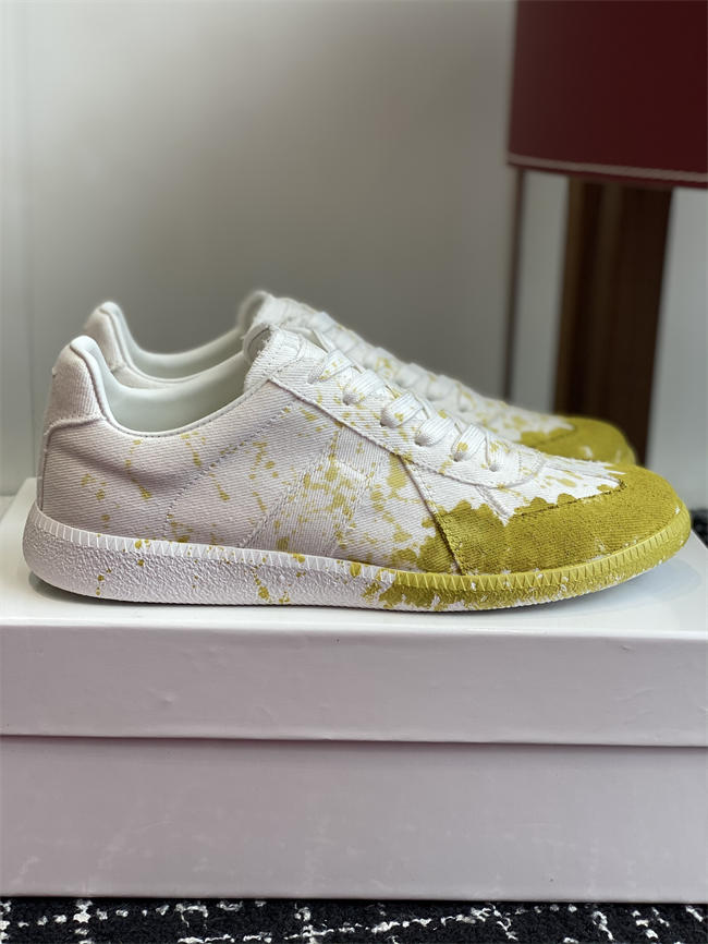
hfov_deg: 28.0
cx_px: 354
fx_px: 1417
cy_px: 472
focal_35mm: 52
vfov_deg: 36.8
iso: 25
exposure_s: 1/122
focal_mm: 6
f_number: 2
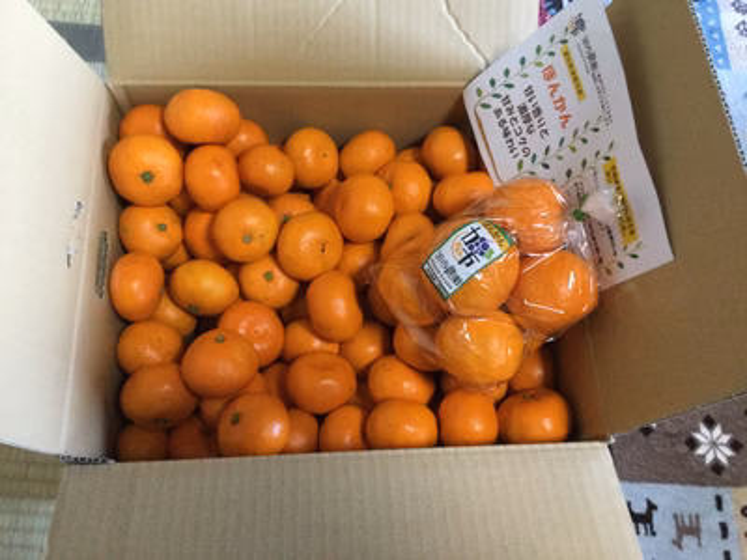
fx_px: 669
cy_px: 280
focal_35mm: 31
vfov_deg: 45.4
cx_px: 374
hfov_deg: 58.4
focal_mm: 3.3
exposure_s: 1/15
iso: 250
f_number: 2.4
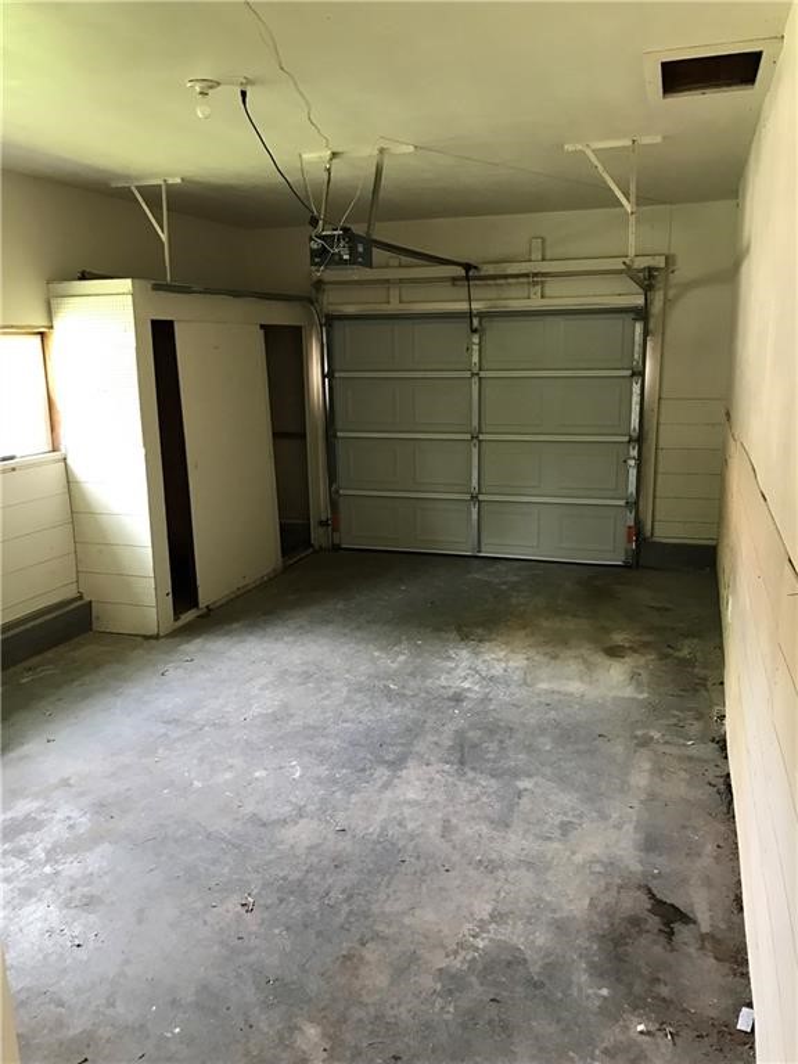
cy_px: 532
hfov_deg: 49.7
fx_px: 861
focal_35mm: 28
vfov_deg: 63.4
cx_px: 399
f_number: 1.8
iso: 40
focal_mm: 3.99
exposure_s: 1/15
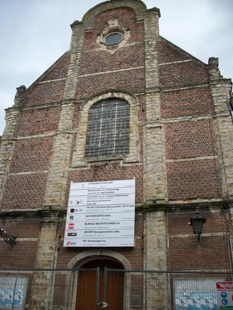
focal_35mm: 32
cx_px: 116
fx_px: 287
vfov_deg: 56.8
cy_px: 155
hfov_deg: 44.2
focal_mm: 5.7
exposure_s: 1/320
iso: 80
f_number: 2.9
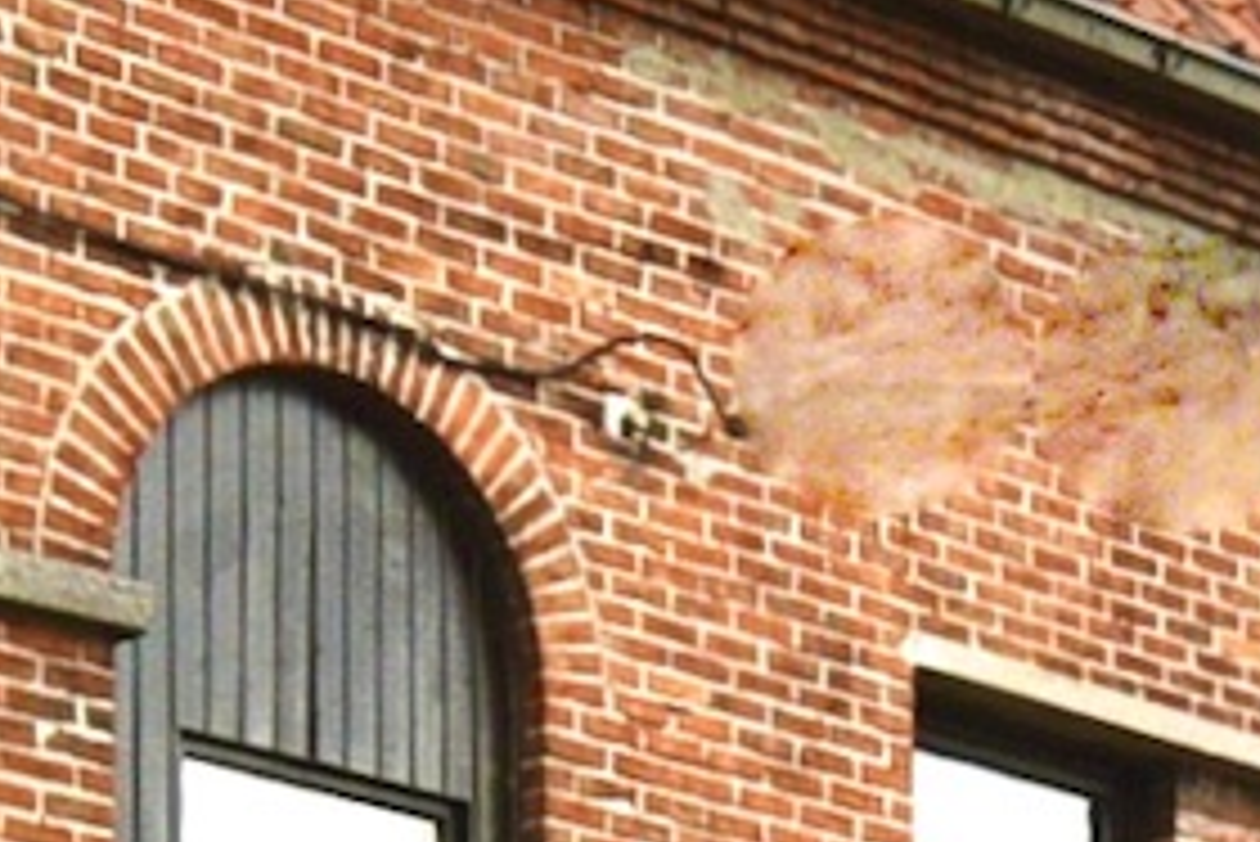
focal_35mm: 96
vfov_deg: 13.7
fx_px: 3362
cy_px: 1103
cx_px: 387
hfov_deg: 21.1
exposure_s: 1/320
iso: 200
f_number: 9
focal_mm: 14
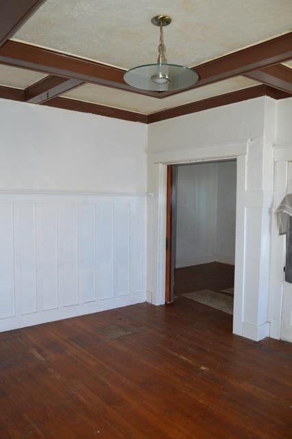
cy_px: 220
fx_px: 329
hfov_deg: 47.9
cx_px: 146
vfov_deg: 67.4
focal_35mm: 27
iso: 450
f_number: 3.5
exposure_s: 1/60
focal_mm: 18
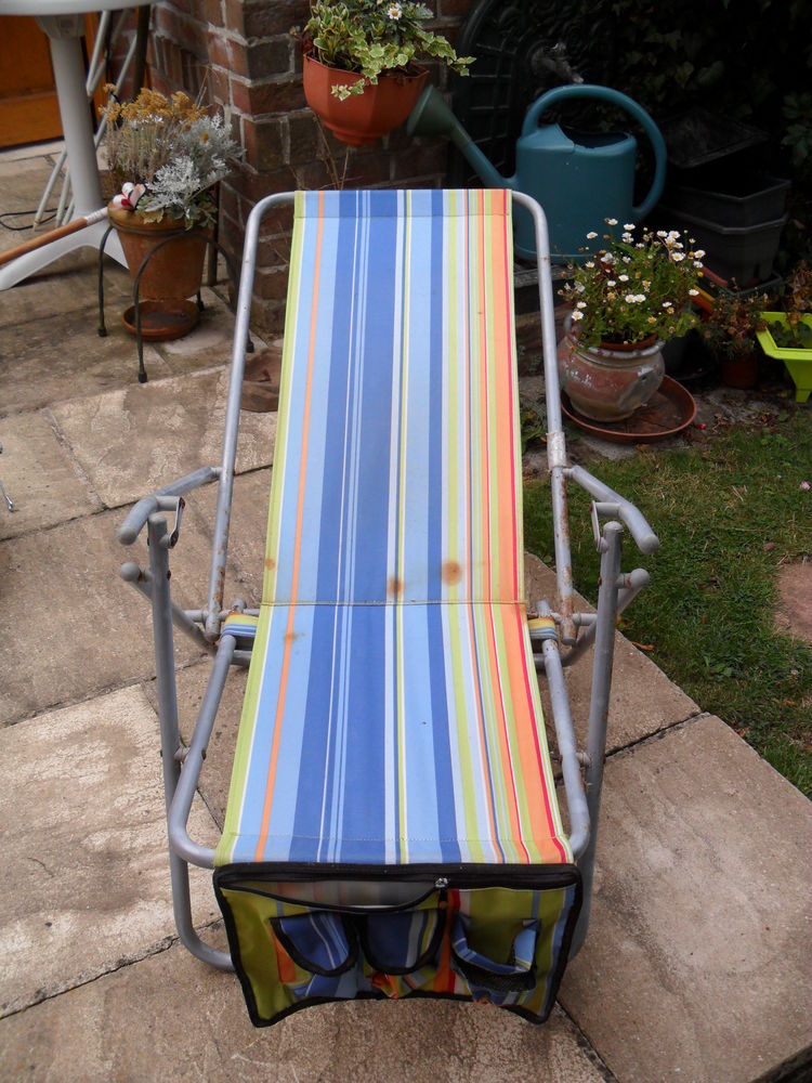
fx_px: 1095
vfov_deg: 52.6
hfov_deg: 40.7
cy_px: 542
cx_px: 406
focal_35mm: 35
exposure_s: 1/350
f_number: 3
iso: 80
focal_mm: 6.3
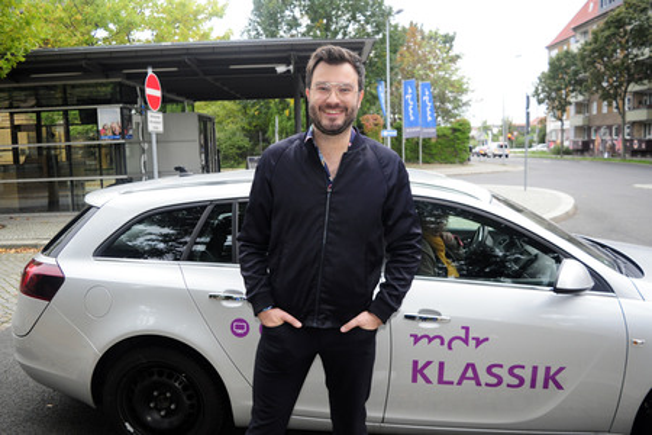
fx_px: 543
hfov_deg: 61.9
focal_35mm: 30
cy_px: 218
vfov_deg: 43.6
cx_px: 326
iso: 1000
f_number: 4.5
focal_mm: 20
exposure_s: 1/160
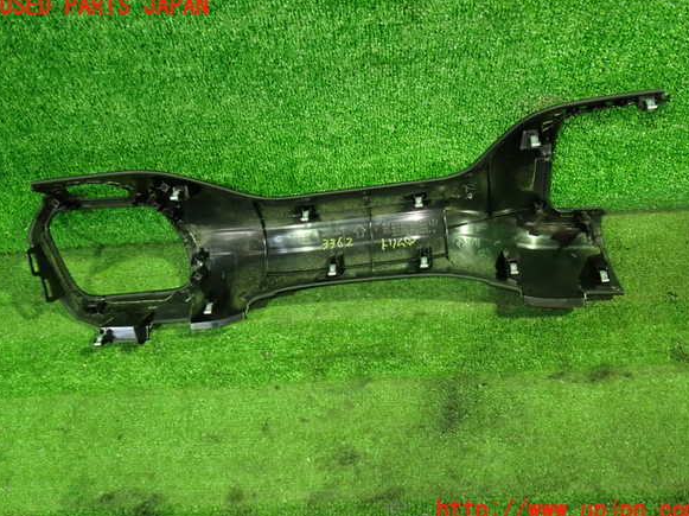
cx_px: 349
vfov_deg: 45.4
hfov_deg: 58.4
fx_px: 617
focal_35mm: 31
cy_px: 259
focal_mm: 5.4
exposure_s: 1/30
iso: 800
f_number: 2.3
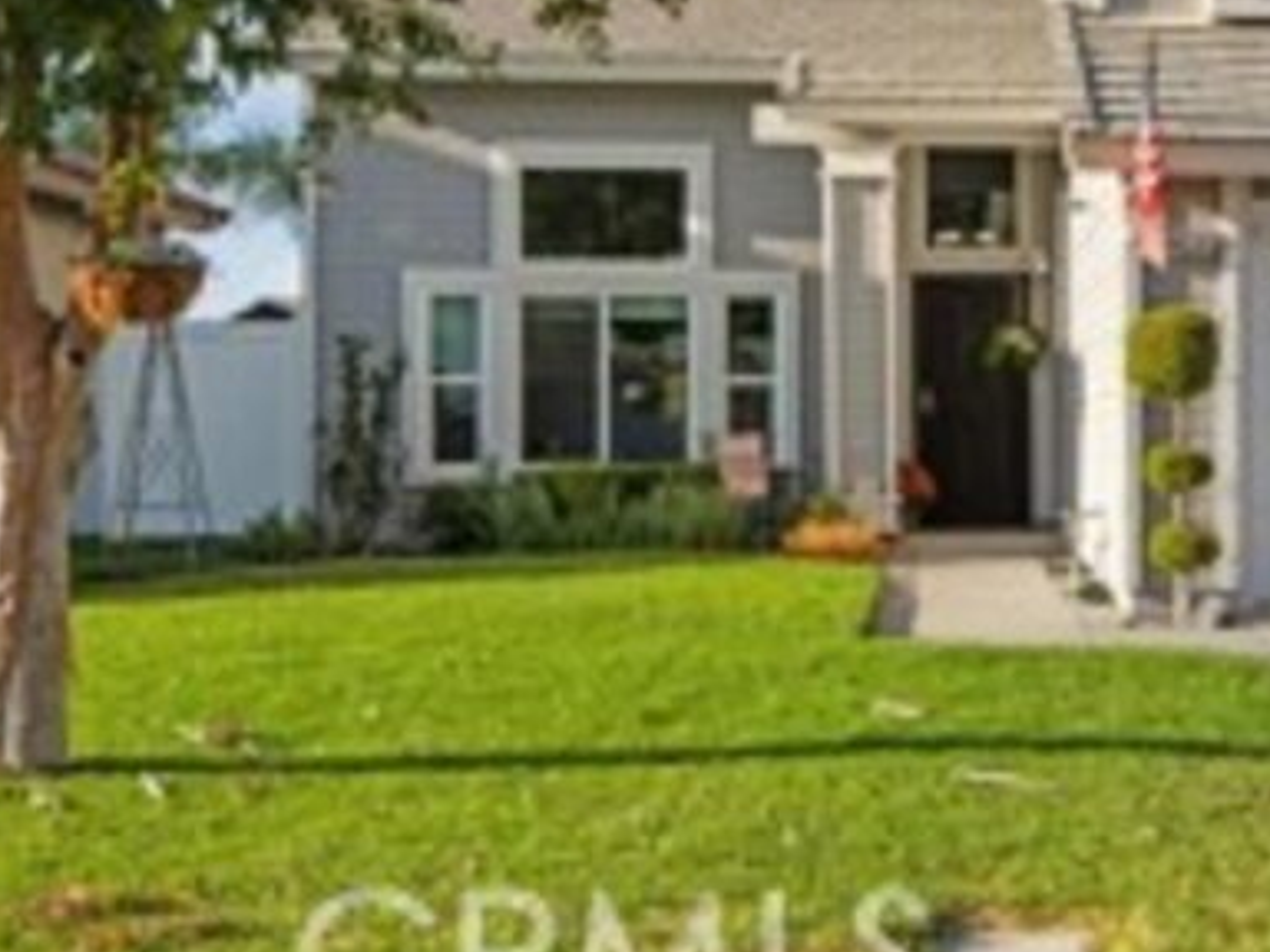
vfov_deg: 23.6
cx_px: 1189
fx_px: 2238
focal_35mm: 61
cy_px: 149
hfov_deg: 30.1
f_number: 8
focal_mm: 29
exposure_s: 1/2500
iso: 400
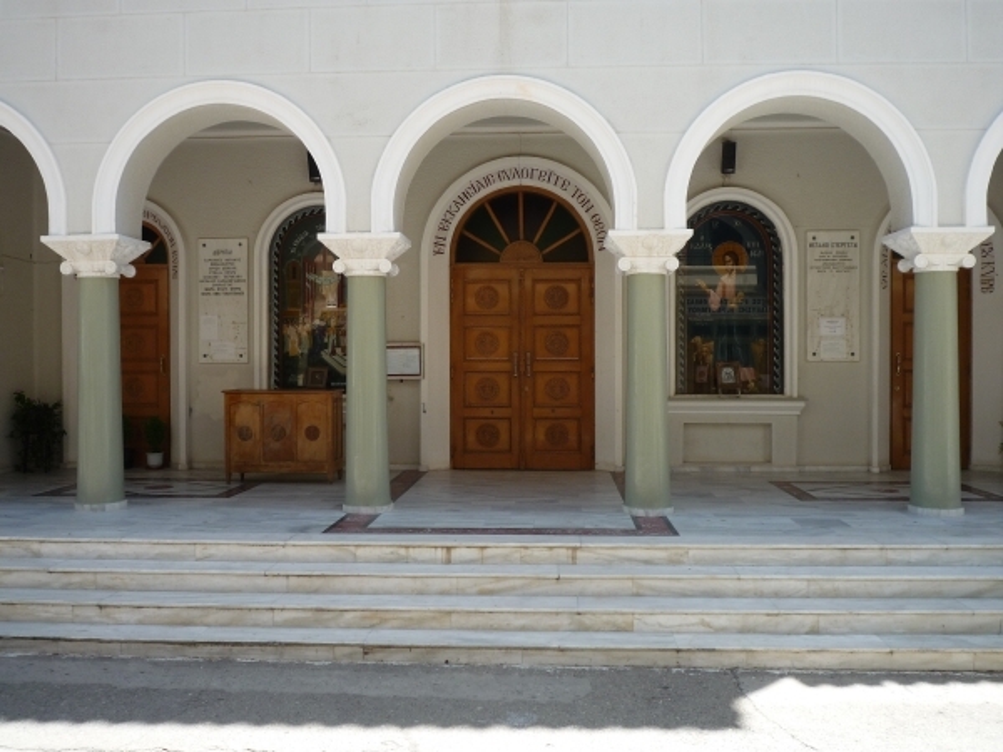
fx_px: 956
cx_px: 502
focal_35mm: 33
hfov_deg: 55.4
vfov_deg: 42.9
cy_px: 376
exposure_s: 1/400
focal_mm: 5.8
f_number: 3.6
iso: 100
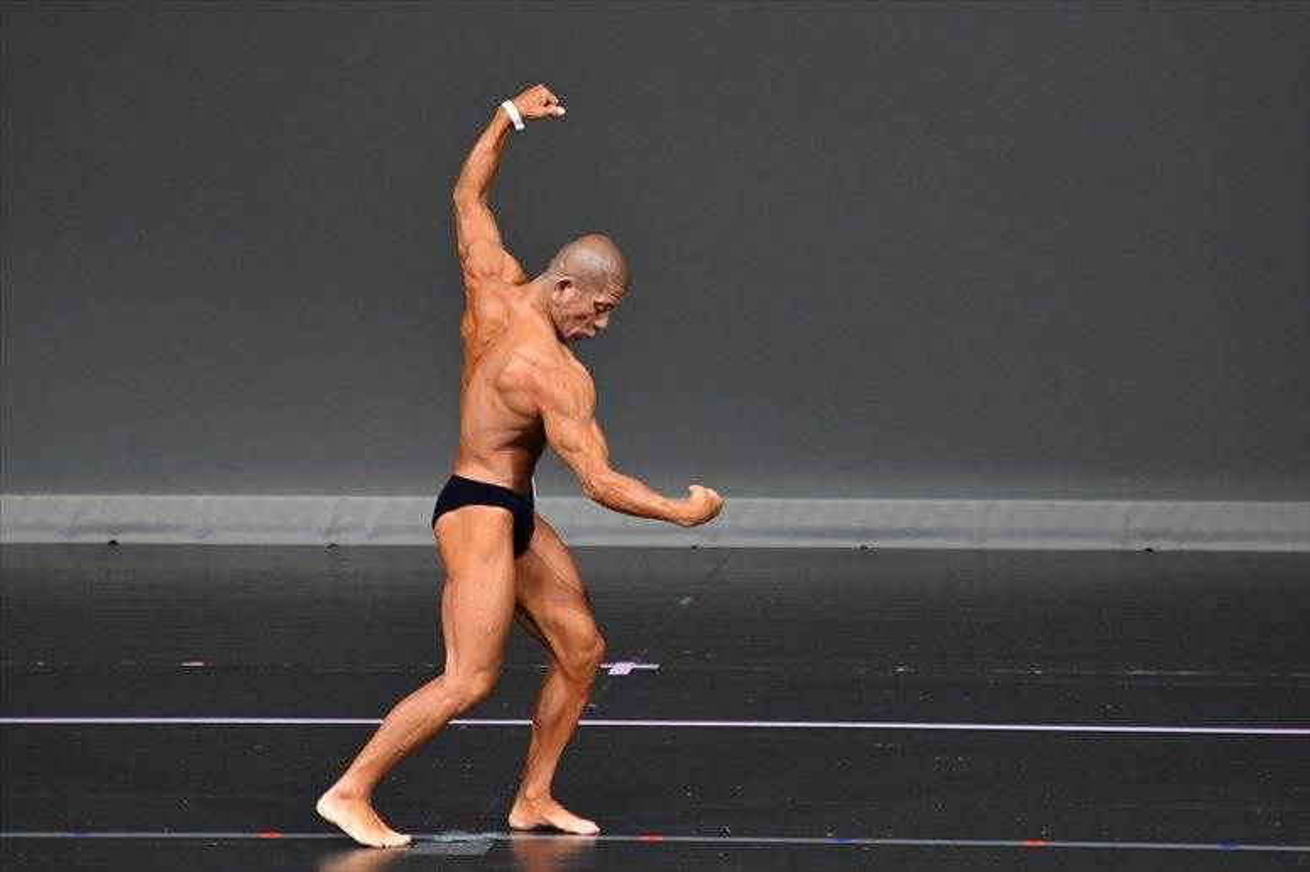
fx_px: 12548
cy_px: 436
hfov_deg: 6.0
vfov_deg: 4.0
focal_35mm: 345
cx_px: 655
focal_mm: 230
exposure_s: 1/400
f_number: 5.6
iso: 4000
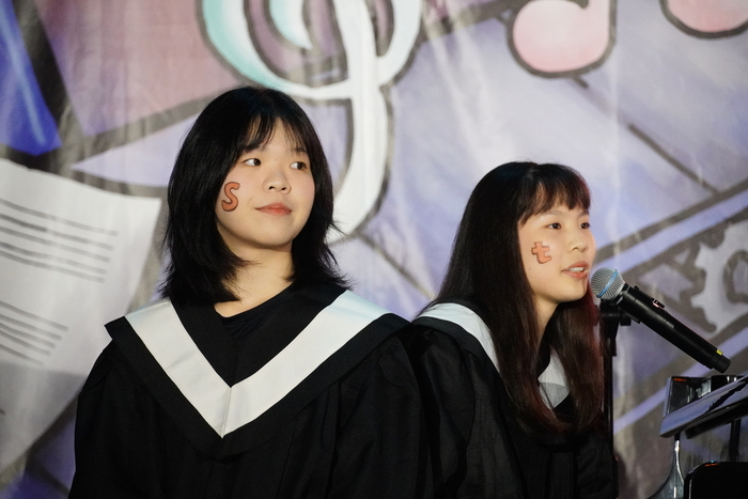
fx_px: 3585
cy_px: 250
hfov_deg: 11.9
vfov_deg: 8.0
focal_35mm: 172
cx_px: 374
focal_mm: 115
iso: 8000
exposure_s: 1/125
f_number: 5.6
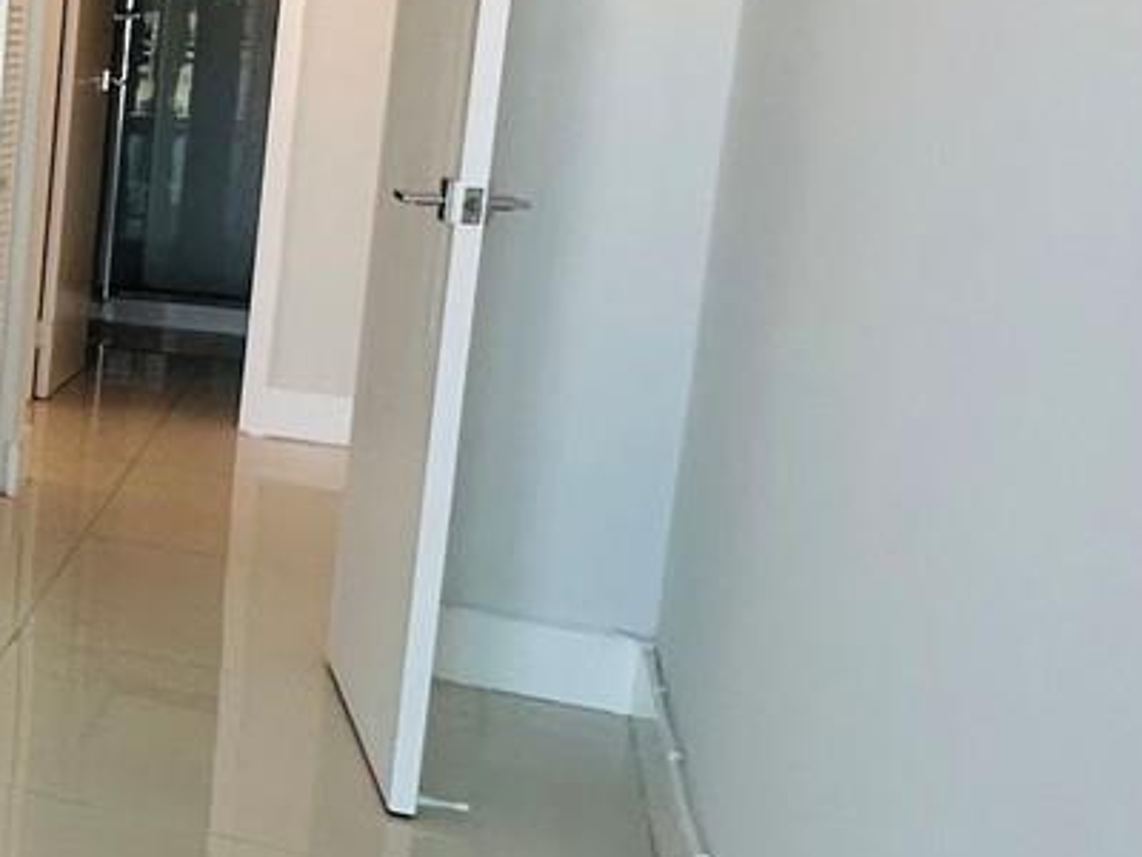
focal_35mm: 56
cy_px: 257
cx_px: -834
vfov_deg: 25.9
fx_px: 1847
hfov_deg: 22.6
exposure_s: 1/99
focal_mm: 2.22
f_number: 2.2
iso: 80
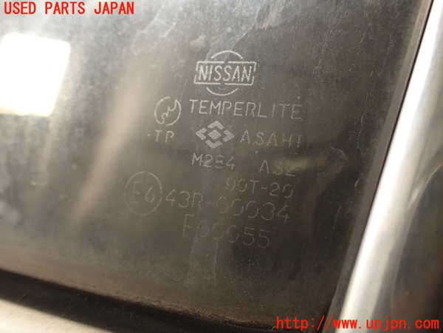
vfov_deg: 44.2
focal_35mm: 32
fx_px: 410
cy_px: 166
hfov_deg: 56.8
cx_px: 222
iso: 100
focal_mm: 5.79
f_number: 2.4
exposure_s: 1/80
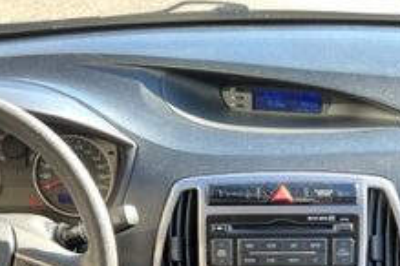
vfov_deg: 16.1
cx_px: 263
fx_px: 878
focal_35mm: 79
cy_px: 379
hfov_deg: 25.6
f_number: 1.5
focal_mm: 5.7
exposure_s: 1/121
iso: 50
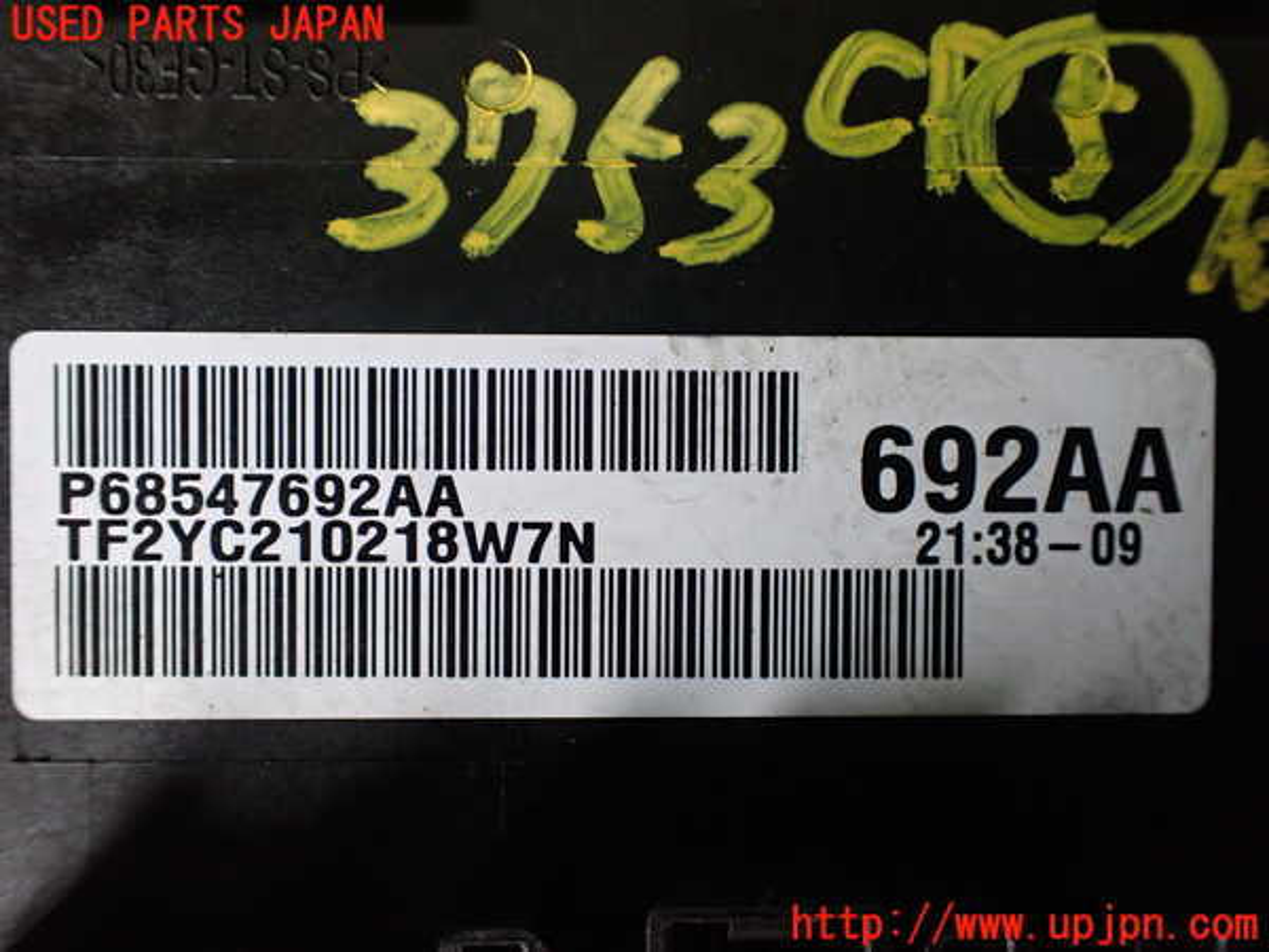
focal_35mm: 30
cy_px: 476
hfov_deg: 60.0
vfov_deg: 46.8
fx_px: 1100
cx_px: 634
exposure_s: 1/125
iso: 800
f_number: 2.3
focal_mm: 5.4
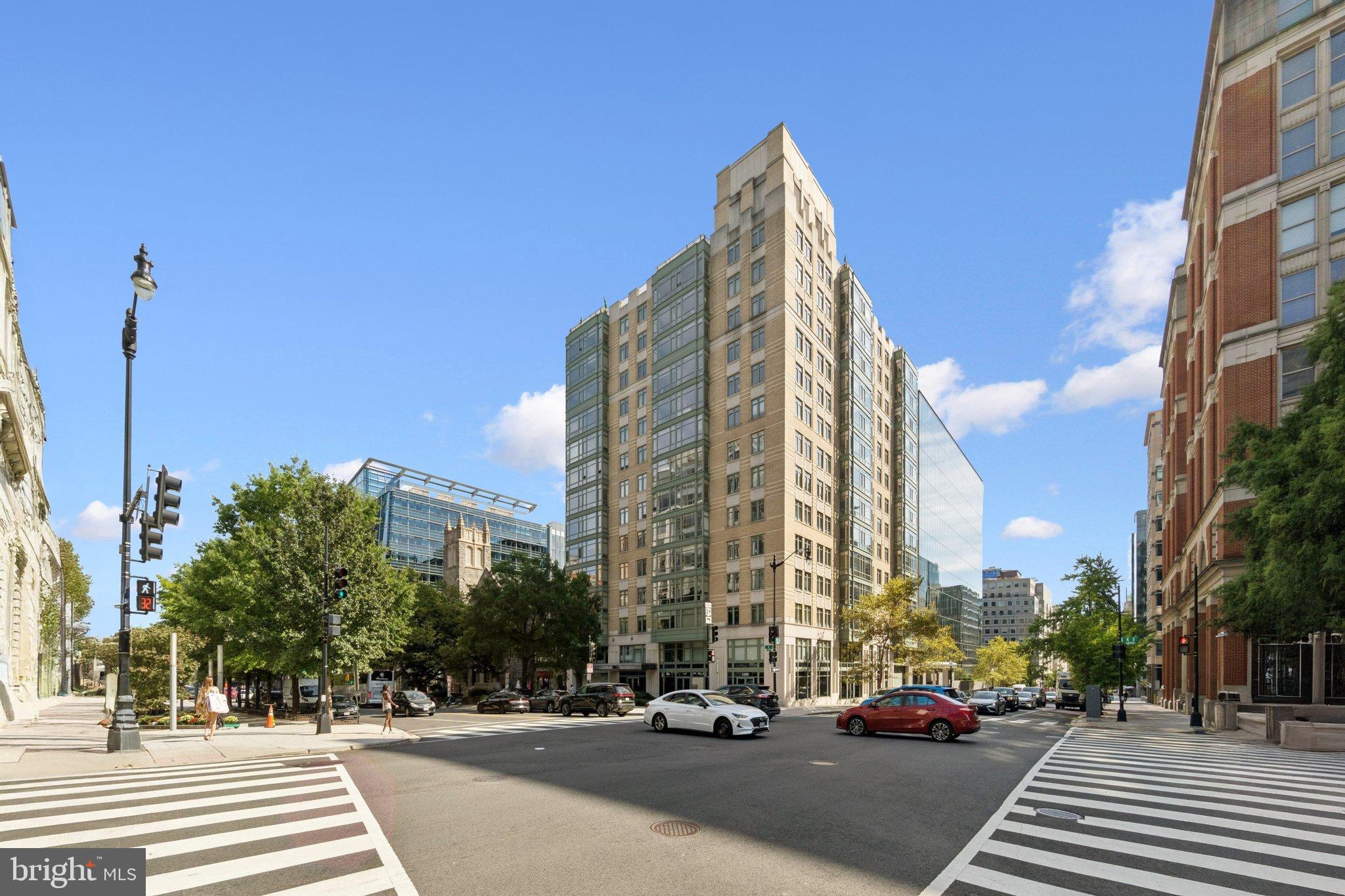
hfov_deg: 100.4
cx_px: 672
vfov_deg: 77.3
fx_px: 560
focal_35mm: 15
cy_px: 448
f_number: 10
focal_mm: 10
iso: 200
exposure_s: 1/320
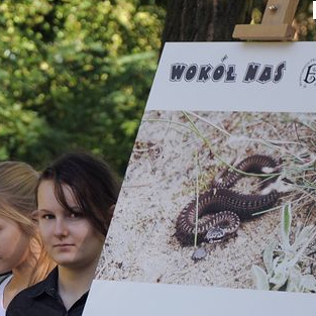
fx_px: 3751
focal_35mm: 363
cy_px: 262
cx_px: 110
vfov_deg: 4.8
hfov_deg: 4.8
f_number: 5.6
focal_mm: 105
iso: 400
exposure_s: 1/160
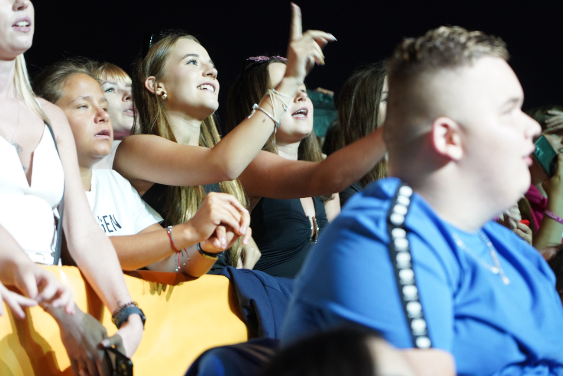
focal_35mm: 105
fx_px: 1642
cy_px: 188
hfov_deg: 19.5
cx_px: 282
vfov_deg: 13.0
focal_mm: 105
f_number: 4
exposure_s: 1/100
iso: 4000
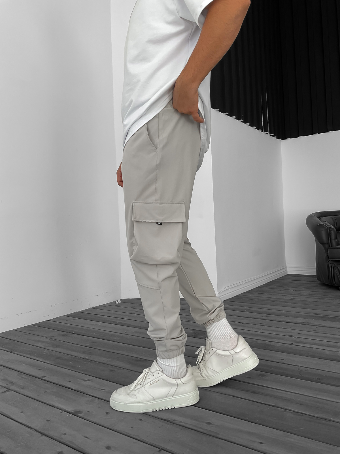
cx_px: 170
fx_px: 380
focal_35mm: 29
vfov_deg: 61.7
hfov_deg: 48.2
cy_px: 227
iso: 25
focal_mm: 3
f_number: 1.8
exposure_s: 1/120
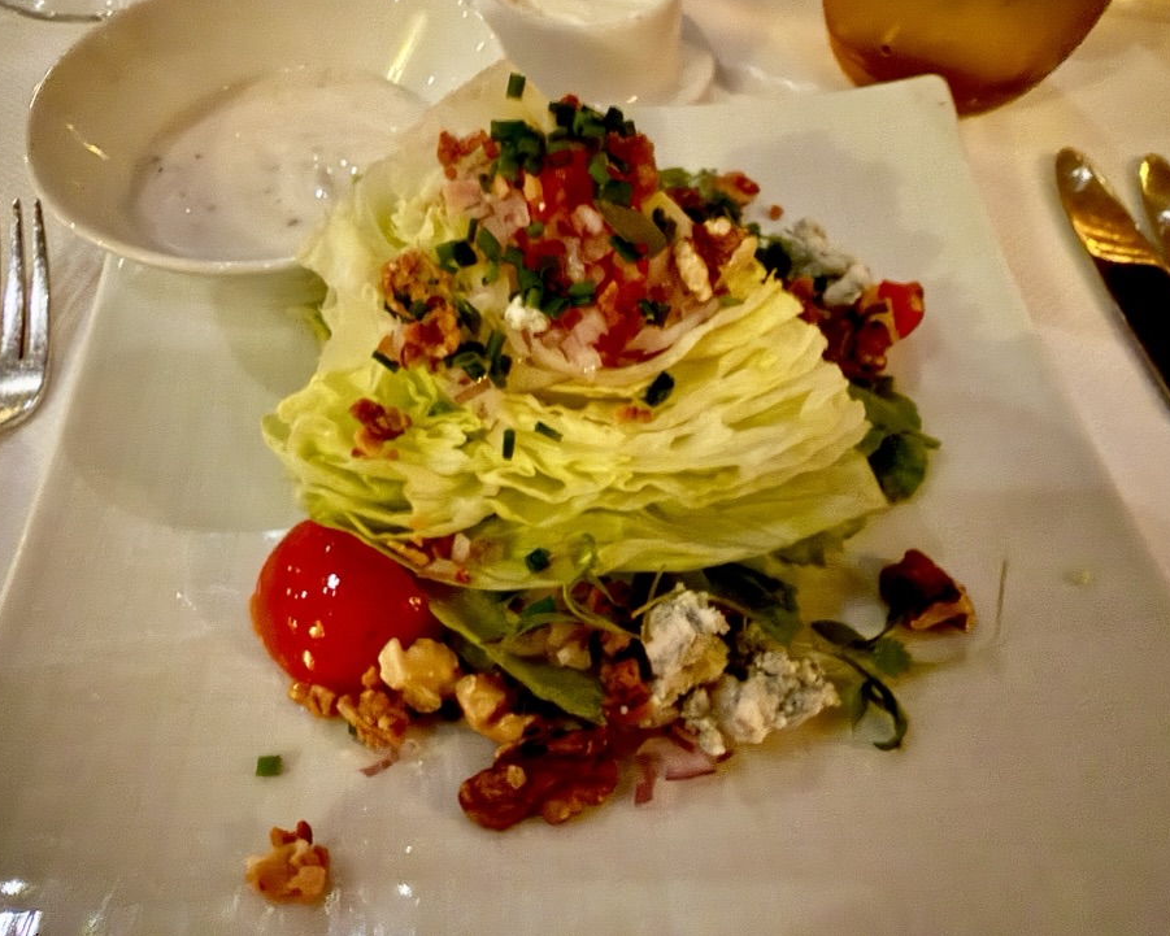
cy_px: 453
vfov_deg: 54.9
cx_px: 548
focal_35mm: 26
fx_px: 900
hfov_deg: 66.0
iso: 640
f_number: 2.2
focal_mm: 2.22
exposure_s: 1/7
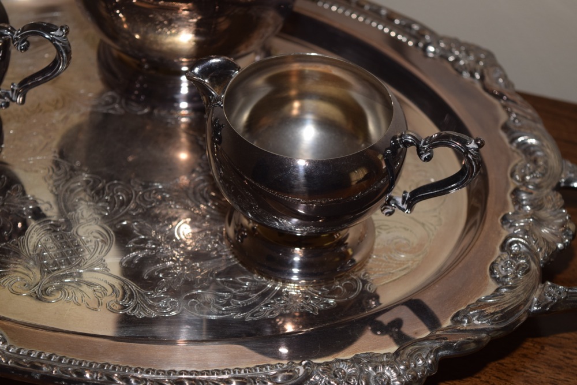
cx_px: 288
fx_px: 1322
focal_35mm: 82
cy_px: 192
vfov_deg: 16.6
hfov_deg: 24.6
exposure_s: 1/60
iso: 320
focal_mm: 55
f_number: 5.6
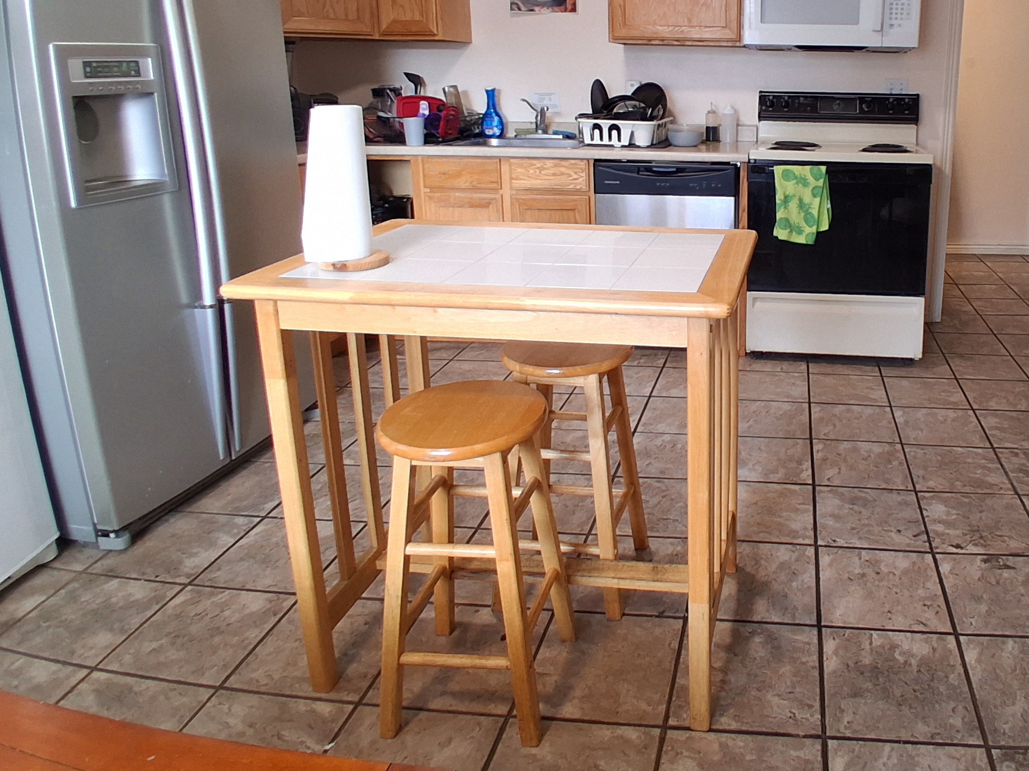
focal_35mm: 26
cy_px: 242
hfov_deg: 63.8
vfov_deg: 51.8
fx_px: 773
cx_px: 756
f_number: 2.2
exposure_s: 1/40
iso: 125
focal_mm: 1.4
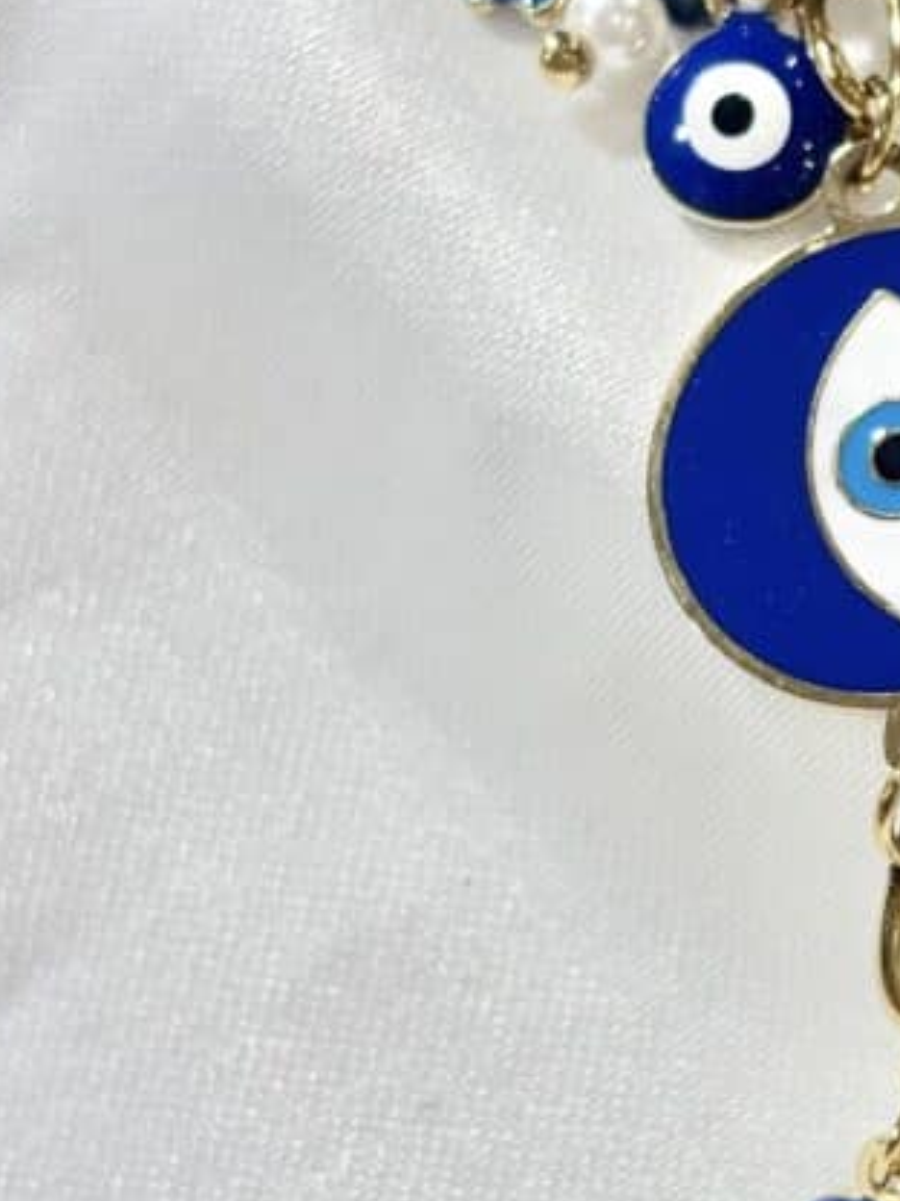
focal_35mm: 128
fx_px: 4437
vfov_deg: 15.4
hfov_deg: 11.4
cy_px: 632
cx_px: 1024
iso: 32
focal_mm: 5.96
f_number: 1.6
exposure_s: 1/228
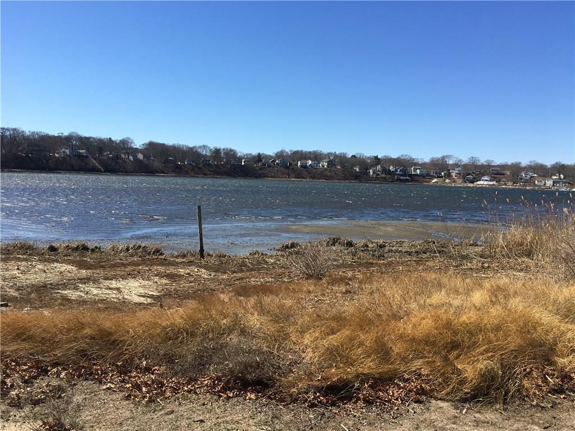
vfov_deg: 48.2
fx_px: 482
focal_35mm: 29
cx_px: 288
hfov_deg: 61.7
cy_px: 216
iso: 25
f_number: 2.2
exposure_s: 1/1451
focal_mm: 4.15
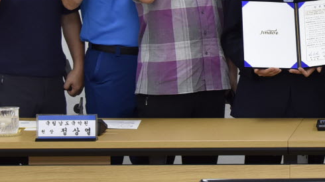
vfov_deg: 6.4
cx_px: 423
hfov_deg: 11.2
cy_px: -63
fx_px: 1611
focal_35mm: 187
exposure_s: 1/125
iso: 800
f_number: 5
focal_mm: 38
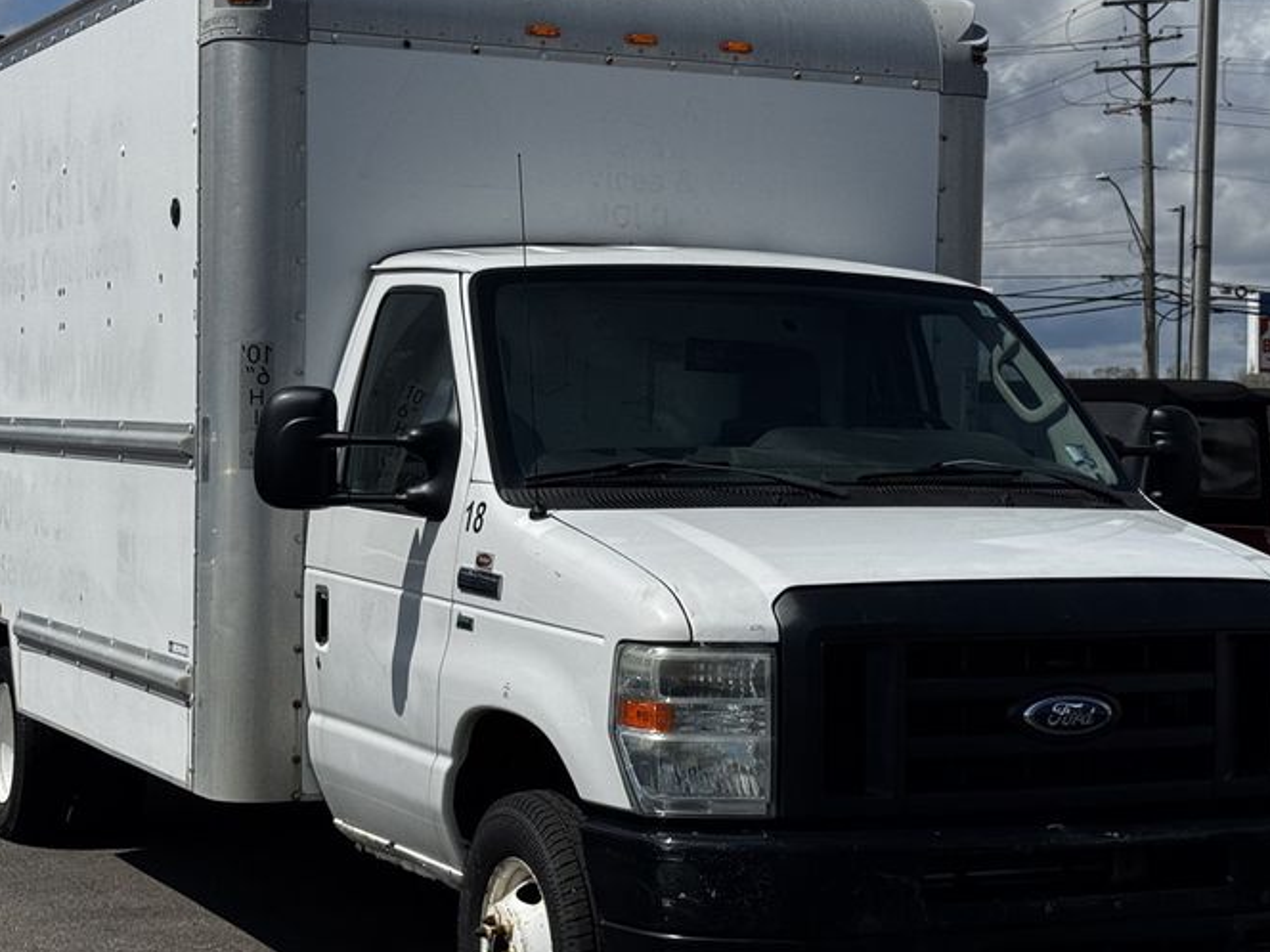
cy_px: 524
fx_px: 2715
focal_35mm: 74
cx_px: 698
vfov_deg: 19.9
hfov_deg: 26.3
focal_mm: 6.76
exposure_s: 1/10526
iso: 64
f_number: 1.78
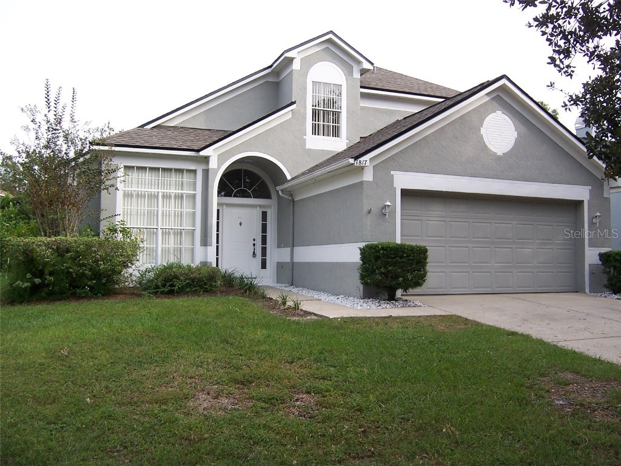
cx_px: 310
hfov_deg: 55.4
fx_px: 592
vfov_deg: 42.9
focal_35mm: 33
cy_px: 233
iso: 80
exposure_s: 1/350
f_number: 3.4
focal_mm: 5.5
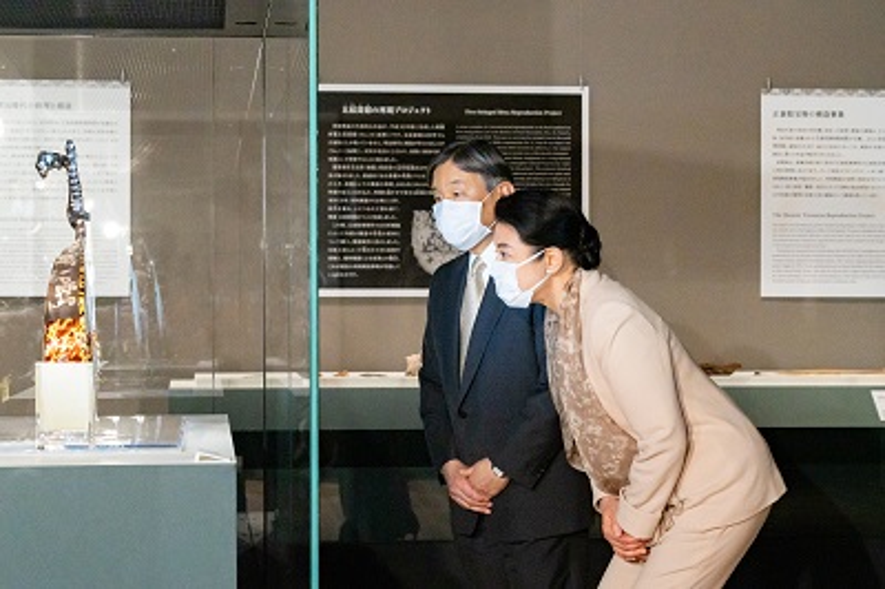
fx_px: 1474
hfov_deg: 33.4
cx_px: 442
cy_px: 294
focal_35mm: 60
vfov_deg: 22.6
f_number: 5.6
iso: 6400
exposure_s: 1/160
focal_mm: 60
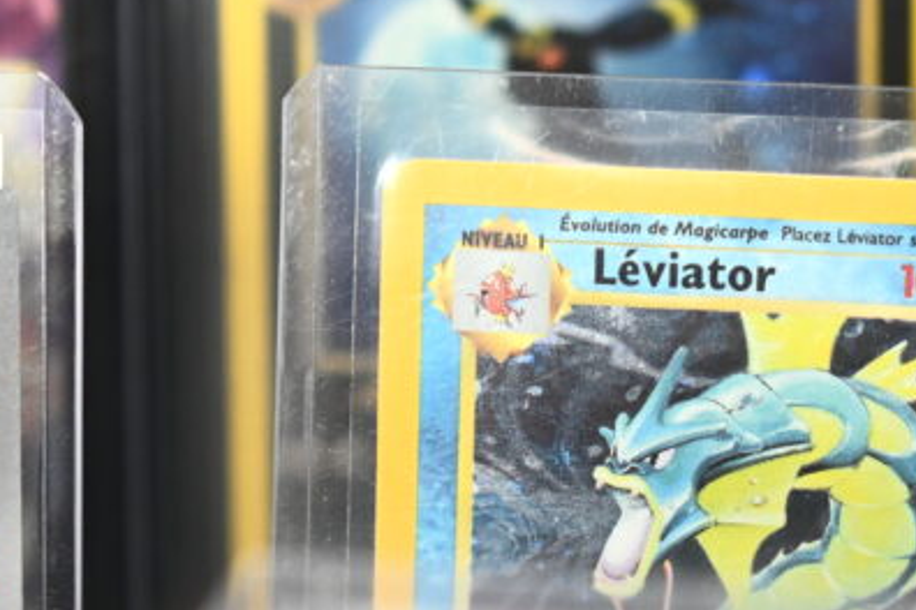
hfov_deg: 6.3
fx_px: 8345
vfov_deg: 4.2
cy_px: 608
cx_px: 16
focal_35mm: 328
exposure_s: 1/160
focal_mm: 85
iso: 800
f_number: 3.2
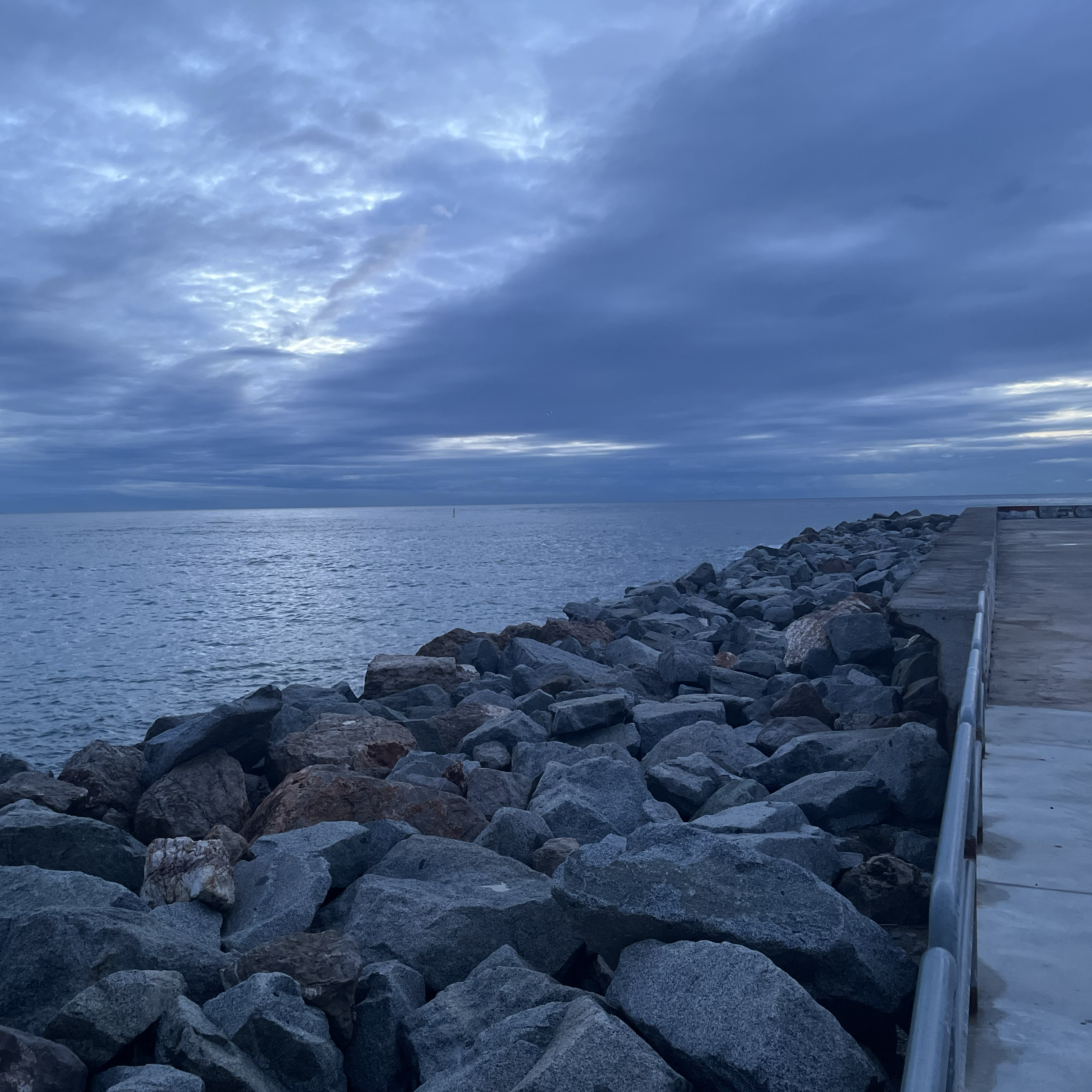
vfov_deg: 52.5
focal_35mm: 31
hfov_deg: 52.3
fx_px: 1106
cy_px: 551
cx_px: 449
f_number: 1.6
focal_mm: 5.1
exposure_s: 1/60
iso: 320
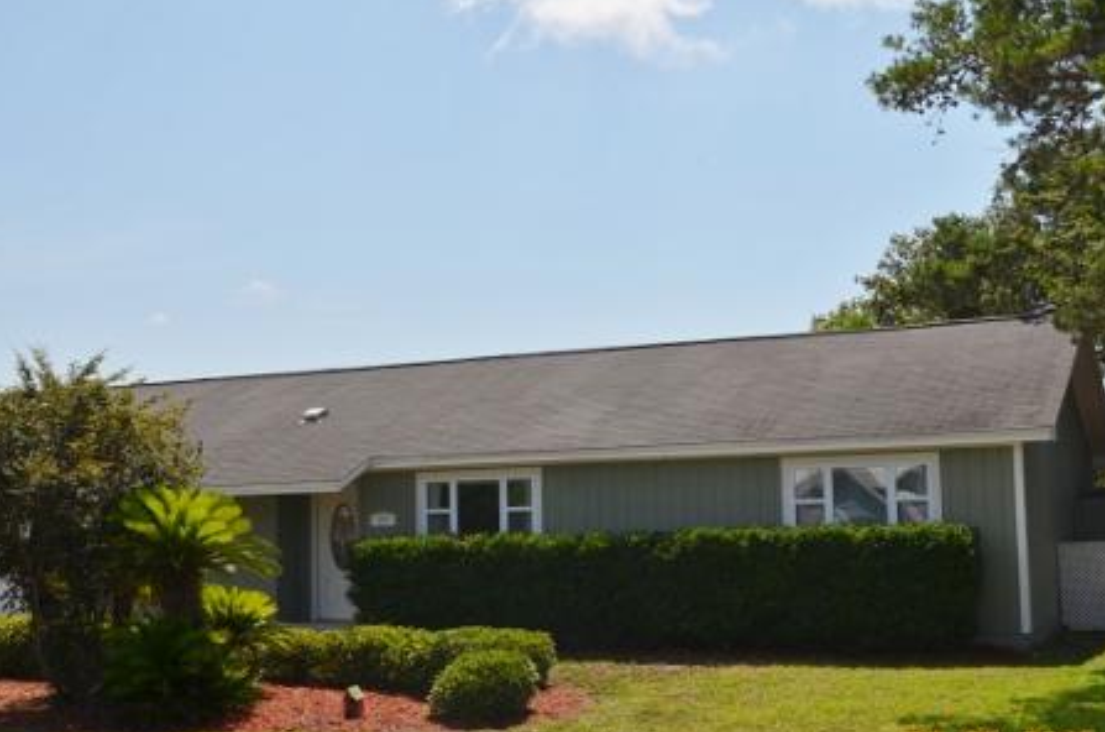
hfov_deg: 41.2
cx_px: 546
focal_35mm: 48
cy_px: 364
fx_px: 1470
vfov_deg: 27.9
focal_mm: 26
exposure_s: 1/200
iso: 100
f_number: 10
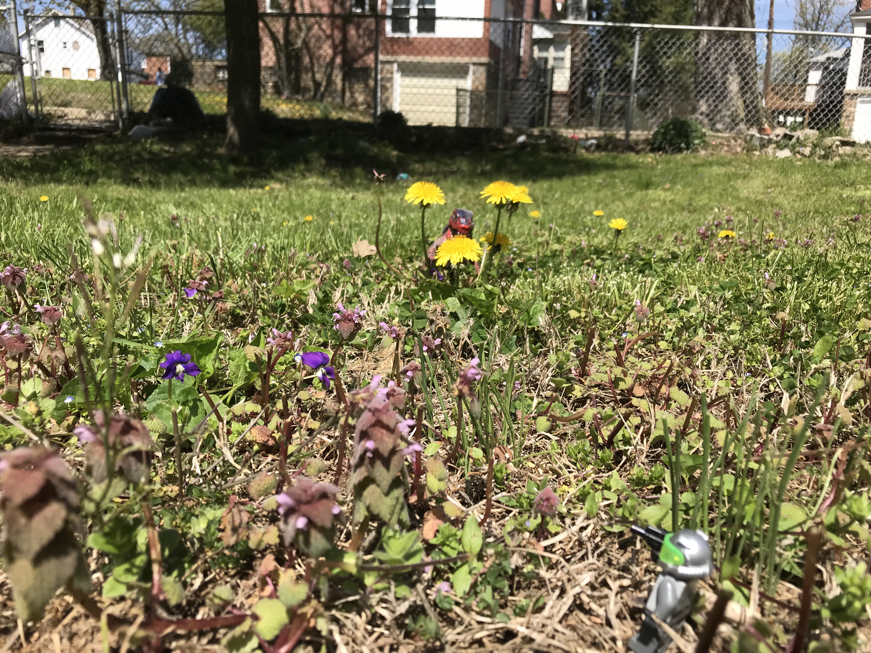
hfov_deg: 63.4
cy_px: 326
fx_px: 705
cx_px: 436
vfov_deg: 49.7
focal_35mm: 28
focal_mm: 3.99
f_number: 1.8
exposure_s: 1/1996
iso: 20
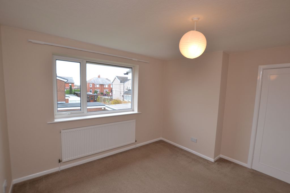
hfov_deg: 100.4
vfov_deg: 77.3
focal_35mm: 15
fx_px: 121
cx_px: 145
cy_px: 96
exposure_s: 1/125
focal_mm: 10
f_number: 5.6
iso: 400
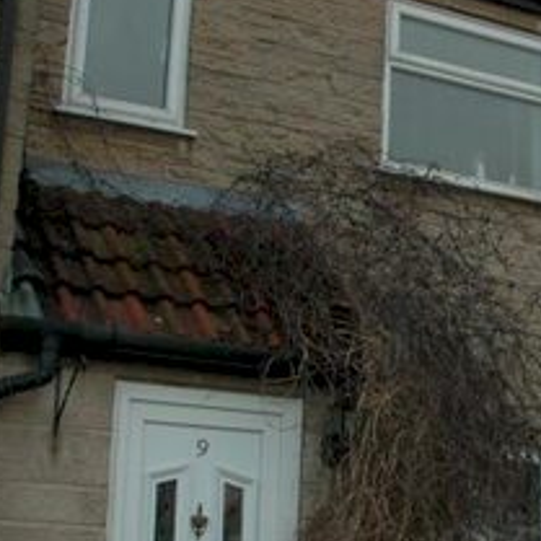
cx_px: 515
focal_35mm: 77
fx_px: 1361
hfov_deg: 21.8
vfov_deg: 22.5
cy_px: 274
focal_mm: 18
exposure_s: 1/320
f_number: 9
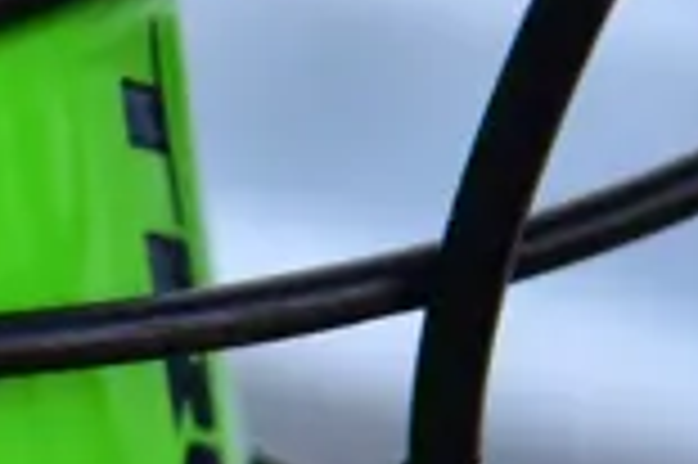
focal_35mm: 336
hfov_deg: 6.1
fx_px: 6508
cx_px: -297
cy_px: 487
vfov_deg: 4.1
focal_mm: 65
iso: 800
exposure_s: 1/250
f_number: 4
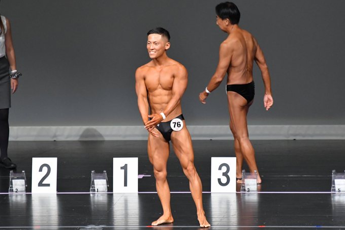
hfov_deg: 5.2
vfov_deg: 3.5
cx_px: 172
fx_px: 3774
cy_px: 122
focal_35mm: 394
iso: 5000
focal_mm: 230
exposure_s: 1/400
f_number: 5.6
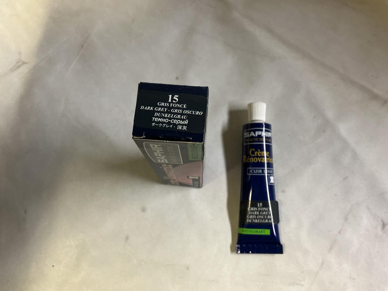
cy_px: 146
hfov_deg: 61.7
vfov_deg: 48.2
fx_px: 325
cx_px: 194
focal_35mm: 29
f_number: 1.8
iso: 125
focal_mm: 3
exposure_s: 1/50
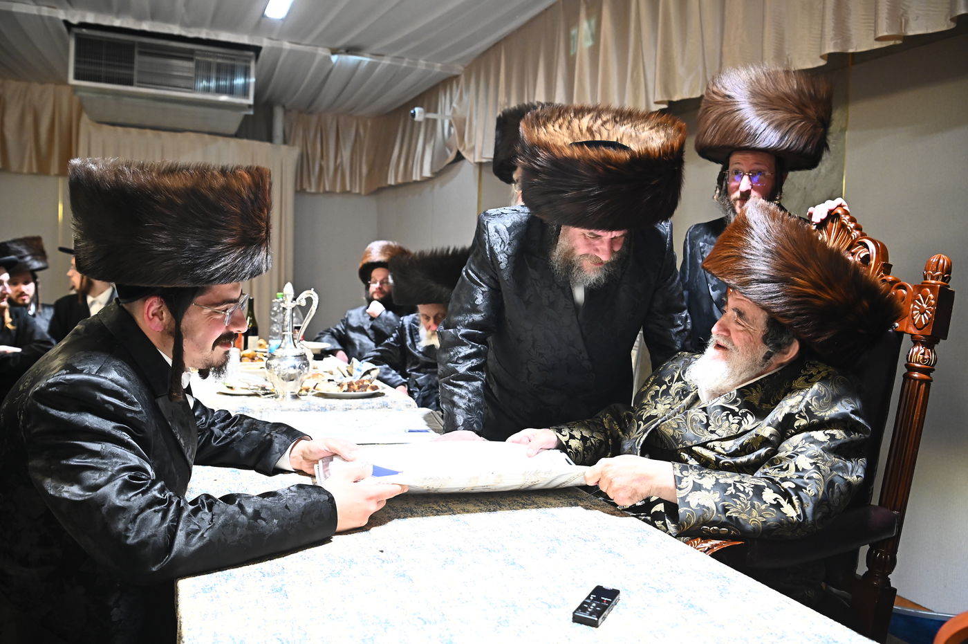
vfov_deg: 44.9
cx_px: 484
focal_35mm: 29
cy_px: 322
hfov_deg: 63.7
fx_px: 779
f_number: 4.5
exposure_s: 1/200
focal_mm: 29
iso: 3200
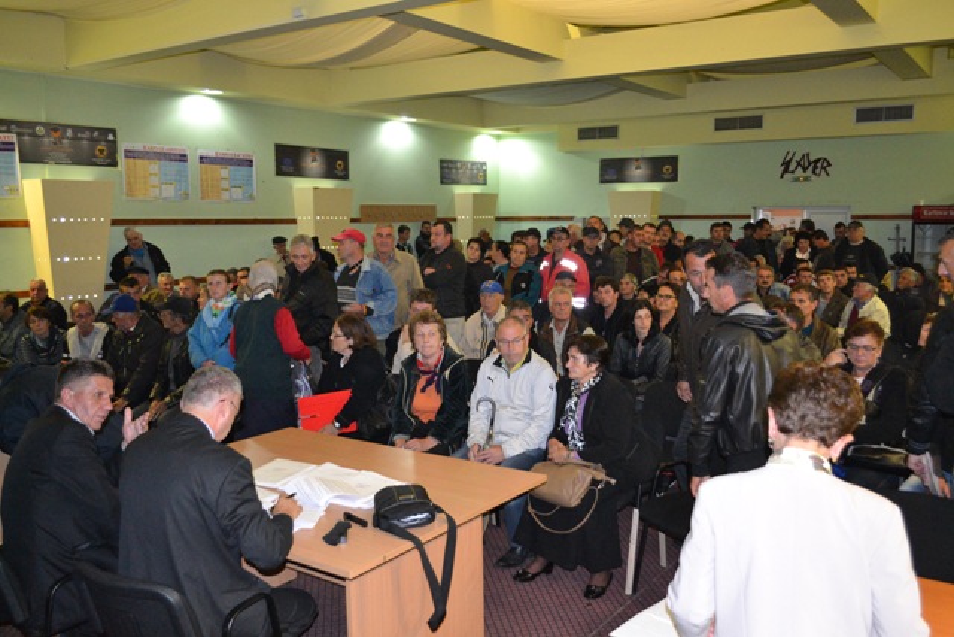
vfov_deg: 40.0
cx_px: 477
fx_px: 875
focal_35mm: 33
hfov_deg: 57.2
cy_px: 318
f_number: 3.8
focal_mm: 22
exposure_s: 1/60
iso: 3200
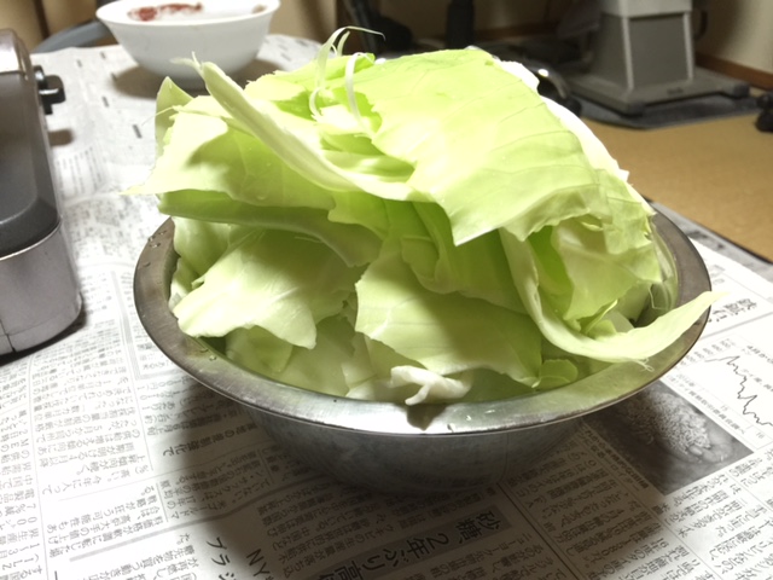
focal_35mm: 29
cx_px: 386
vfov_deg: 48.2
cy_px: 290
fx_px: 648
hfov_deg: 61.7
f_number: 2.2
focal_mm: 4.15
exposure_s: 1/10
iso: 100
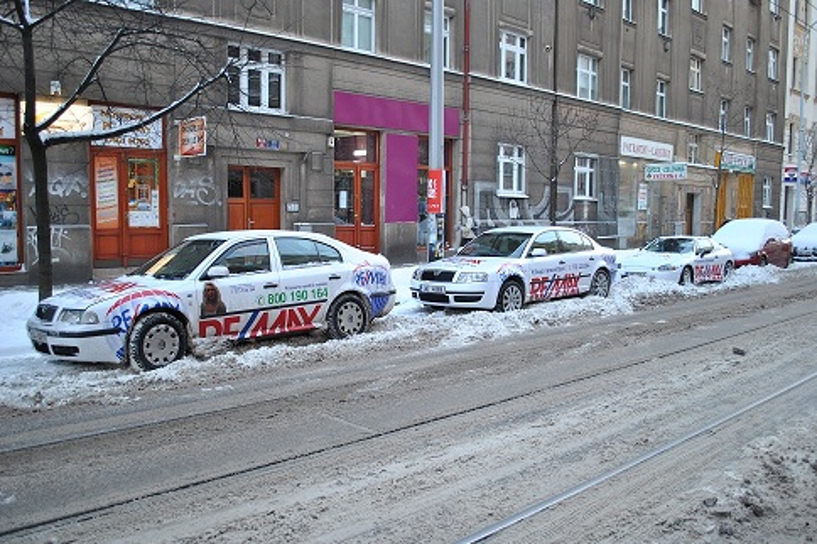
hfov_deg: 62.0
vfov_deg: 43.5
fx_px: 680
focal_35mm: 30
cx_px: 408
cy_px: 272
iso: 250
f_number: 3.8
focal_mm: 20
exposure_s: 1/30
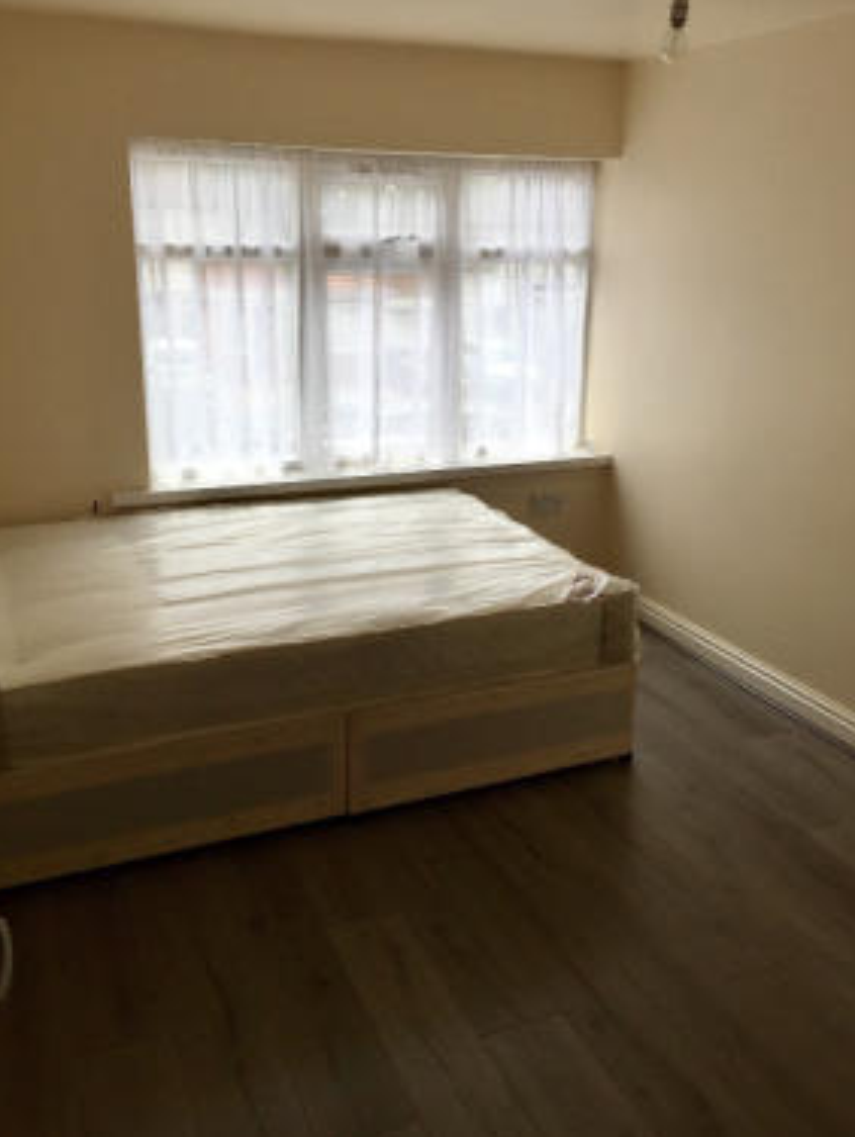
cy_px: 522
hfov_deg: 44.2
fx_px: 1052
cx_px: 459
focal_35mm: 32
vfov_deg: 56.7
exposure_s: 1/449
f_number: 2.2
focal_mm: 4.15
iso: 32
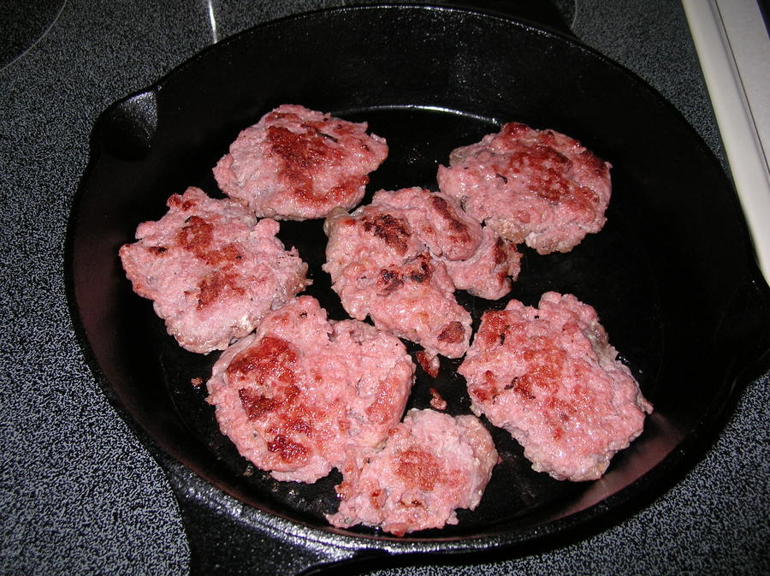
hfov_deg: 51.4
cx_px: 385
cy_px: 288
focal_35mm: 36
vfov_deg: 39.6
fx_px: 800
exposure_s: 1/60.1
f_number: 2.7
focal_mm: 6
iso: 50
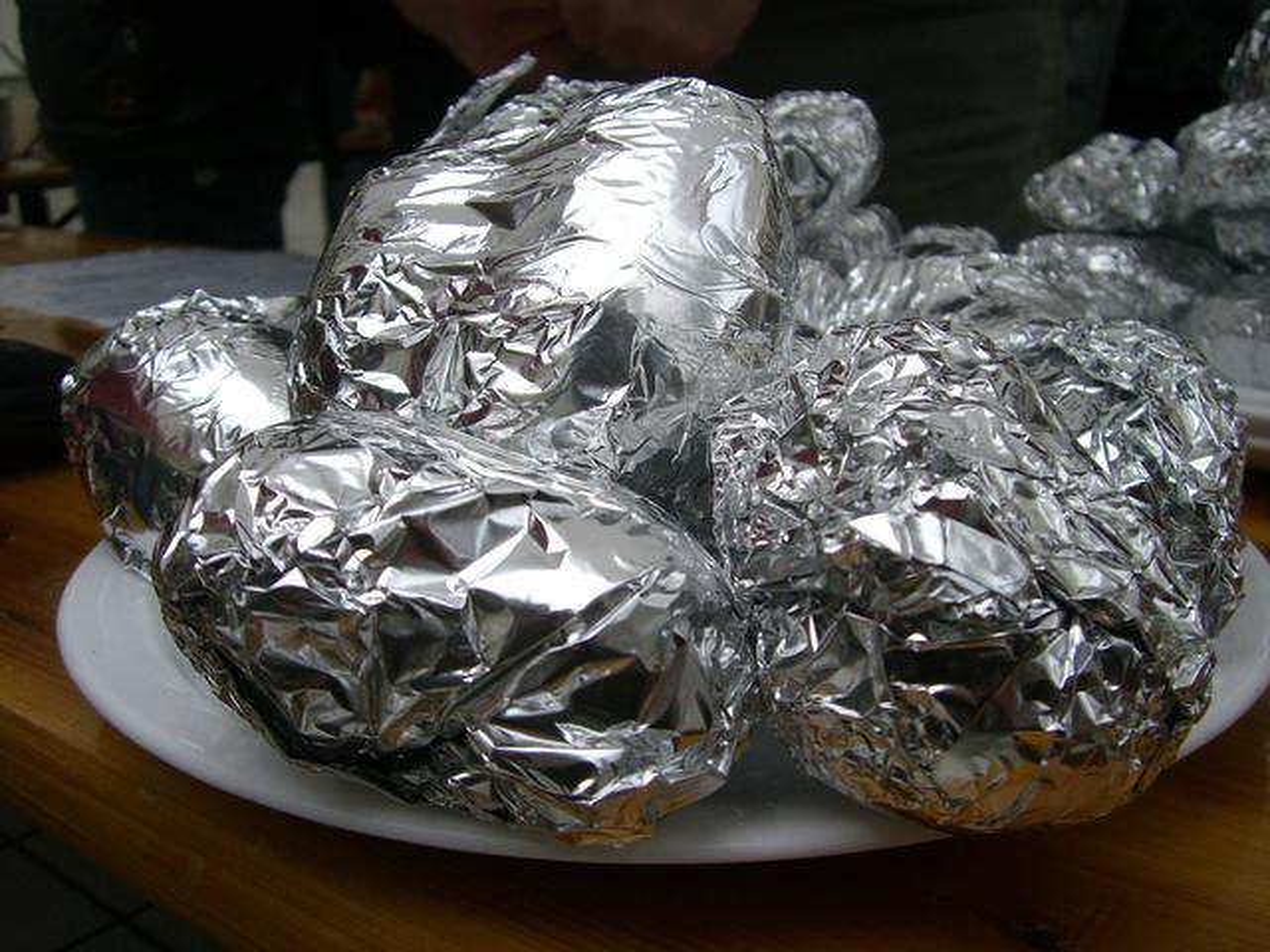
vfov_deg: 37.7
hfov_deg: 49.0
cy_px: 476
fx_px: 1394
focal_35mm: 38
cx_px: 635
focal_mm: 6.2
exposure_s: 1/250
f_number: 2.7
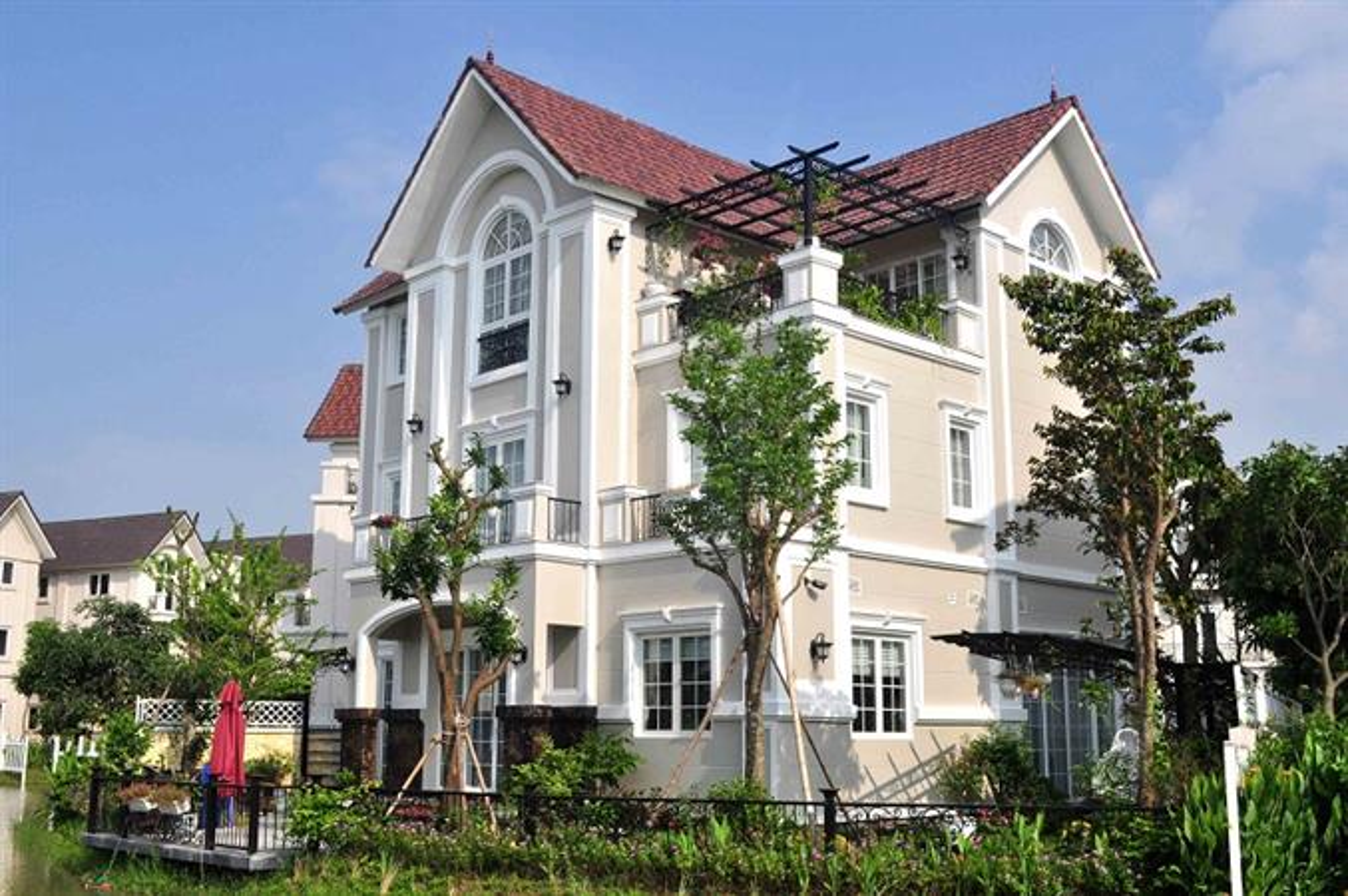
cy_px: 448
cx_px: 674
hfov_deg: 49.6
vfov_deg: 34.1
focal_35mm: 39
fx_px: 1459
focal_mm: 26
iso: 640
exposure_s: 1/1250
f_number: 11
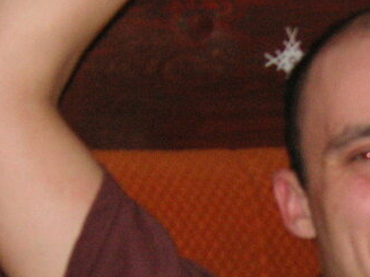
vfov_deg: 7.0
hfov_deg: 9.2
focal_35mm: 213
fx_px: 2276
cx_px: 359
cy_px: 246
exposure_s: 1/90
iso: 160
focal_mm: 14.4
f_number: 4.7
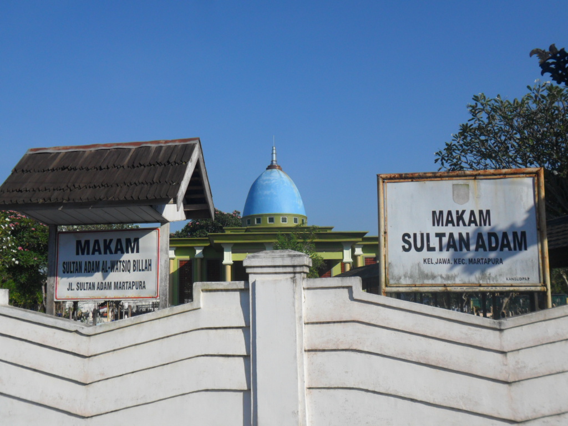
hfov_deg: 50.1
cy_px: 213
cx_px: 284
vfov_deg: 38.7
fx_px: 607
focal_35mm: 37
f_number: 10.1
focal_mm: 6.6
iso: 100
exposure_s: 1/250
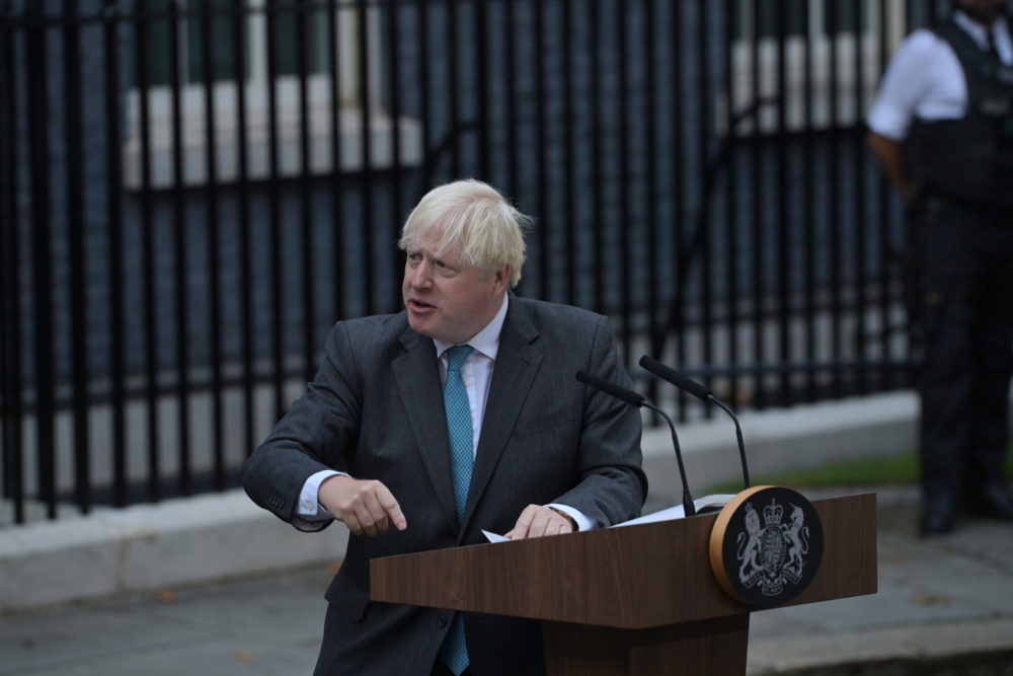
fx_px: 5628
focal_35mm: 200
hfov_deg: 10.3
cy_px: 338
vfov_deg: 6.9
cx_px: 506
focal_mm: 200
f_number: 4
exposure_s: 1/800
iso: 500
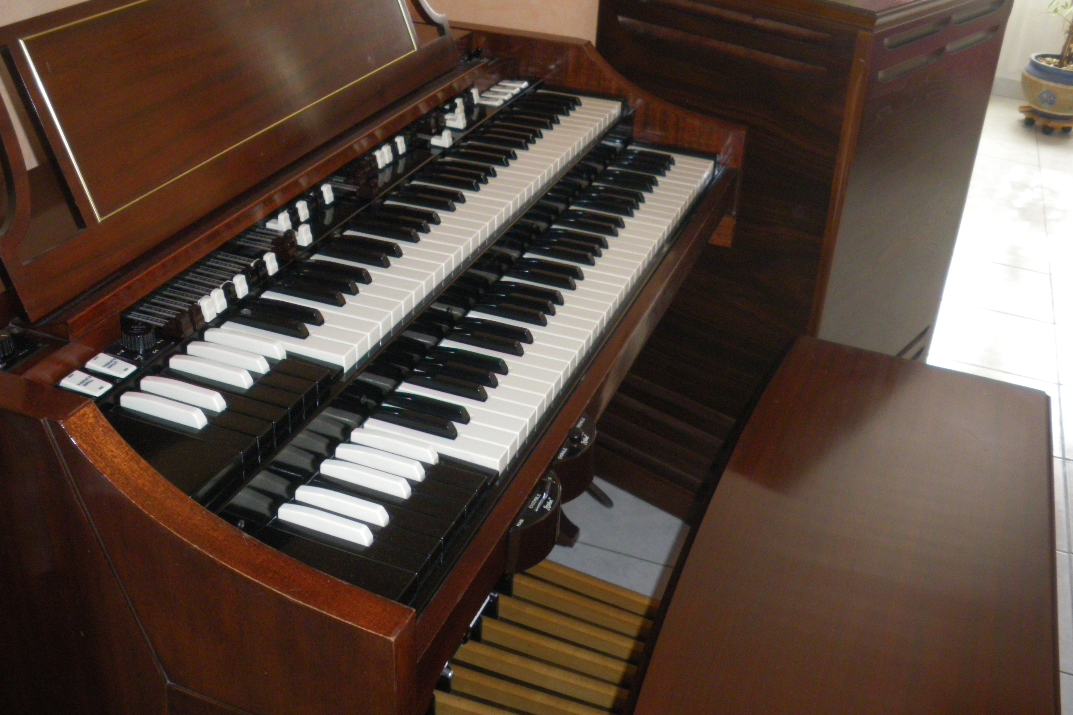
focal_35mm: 38
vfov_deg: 35.0
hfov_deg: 50.7
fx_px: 1133
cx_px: 533
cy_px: 329
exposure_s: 1/50
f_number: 3.5
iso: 400
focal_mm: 6.3
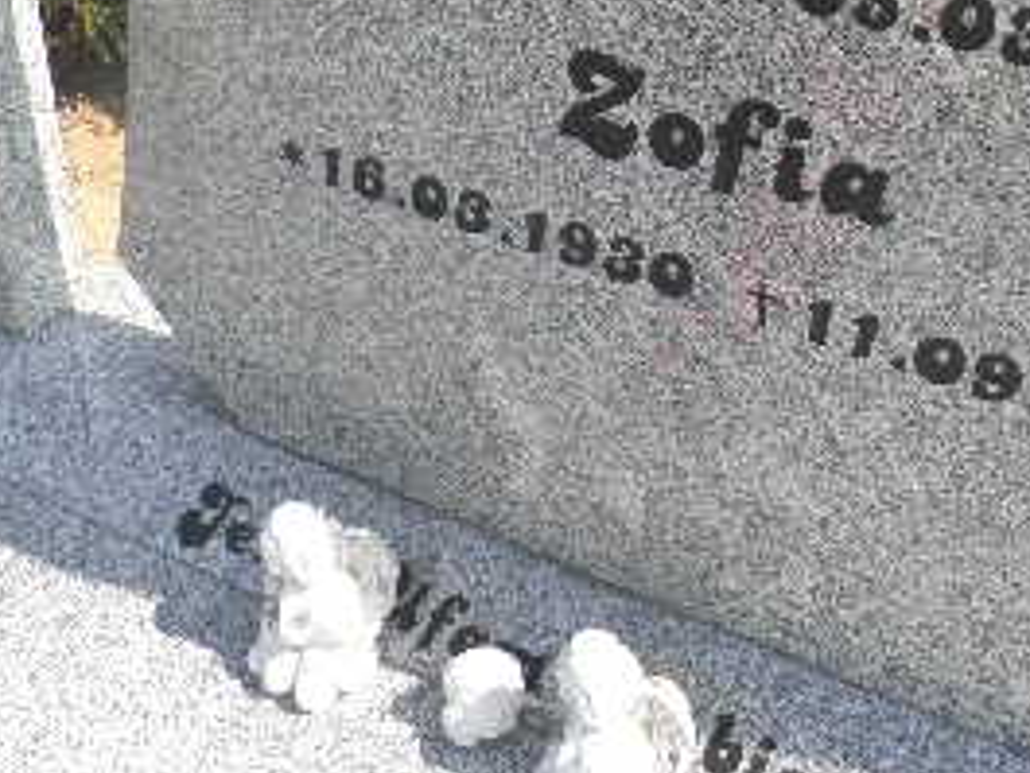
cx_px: 715
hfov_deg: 32.8
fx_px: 1727
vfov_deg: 23.6
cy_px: -93
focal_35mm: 58
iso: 64
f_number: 8.3
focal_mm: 4.3
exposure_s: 1/80
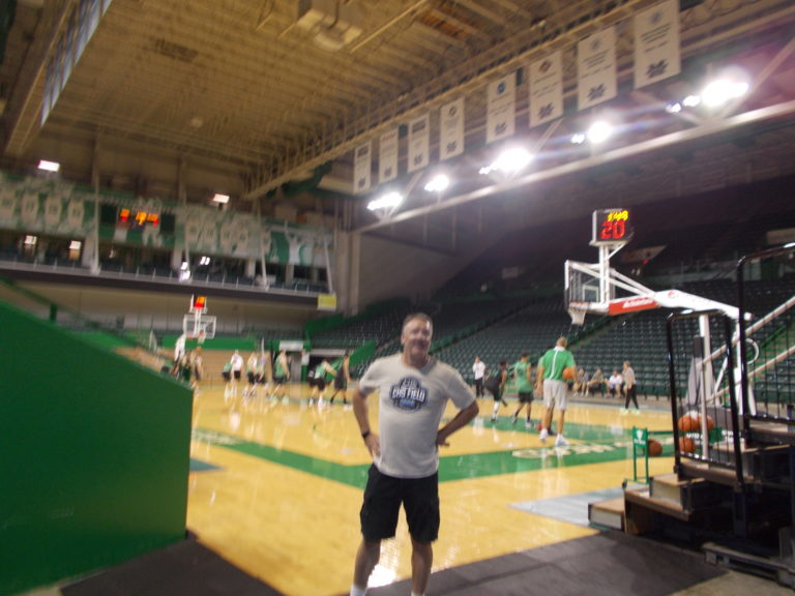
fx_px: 597
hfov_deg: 67.3
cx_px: 398
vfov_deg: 53.1
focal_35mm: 26
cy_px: 298
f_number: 3.2
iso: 125
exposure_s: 1/25
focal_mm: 4.6
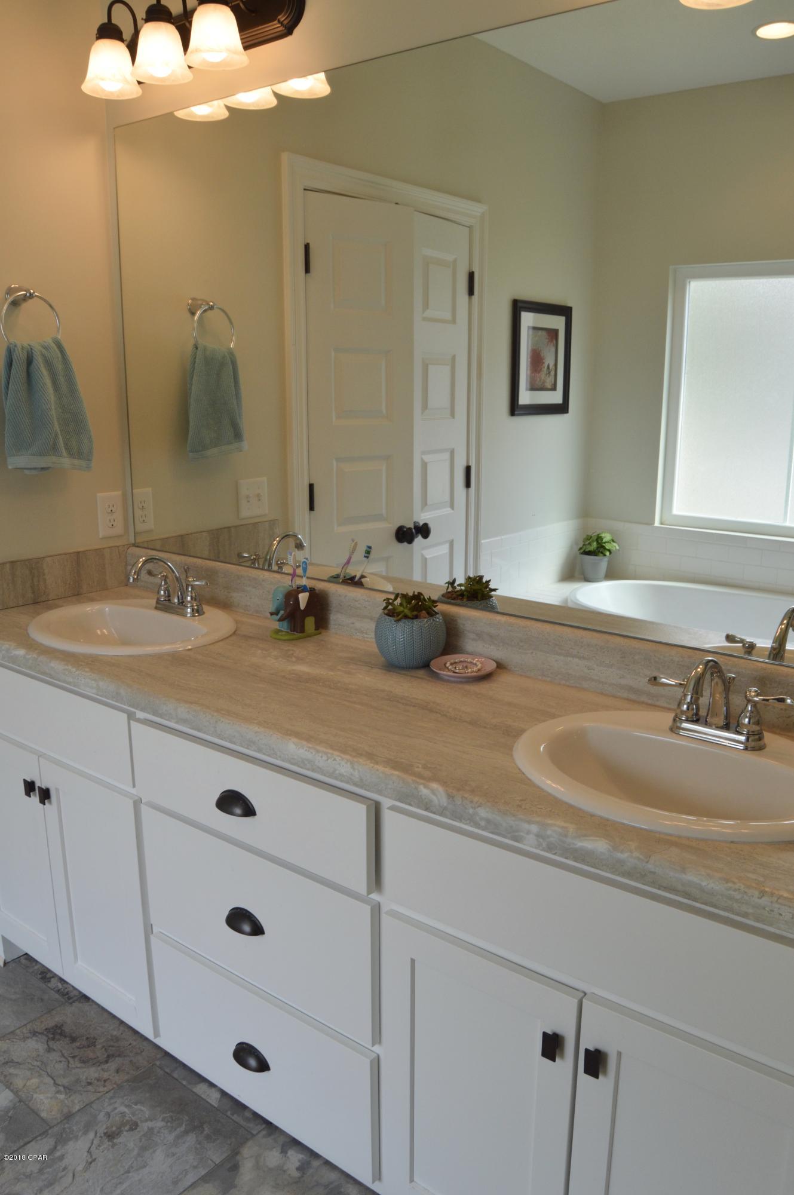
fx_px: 895
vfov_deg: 67.4
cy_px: 598
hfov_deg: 47.8
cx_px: 397
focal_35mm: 27
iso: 400
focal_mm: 18
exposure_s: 1/100
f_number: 9
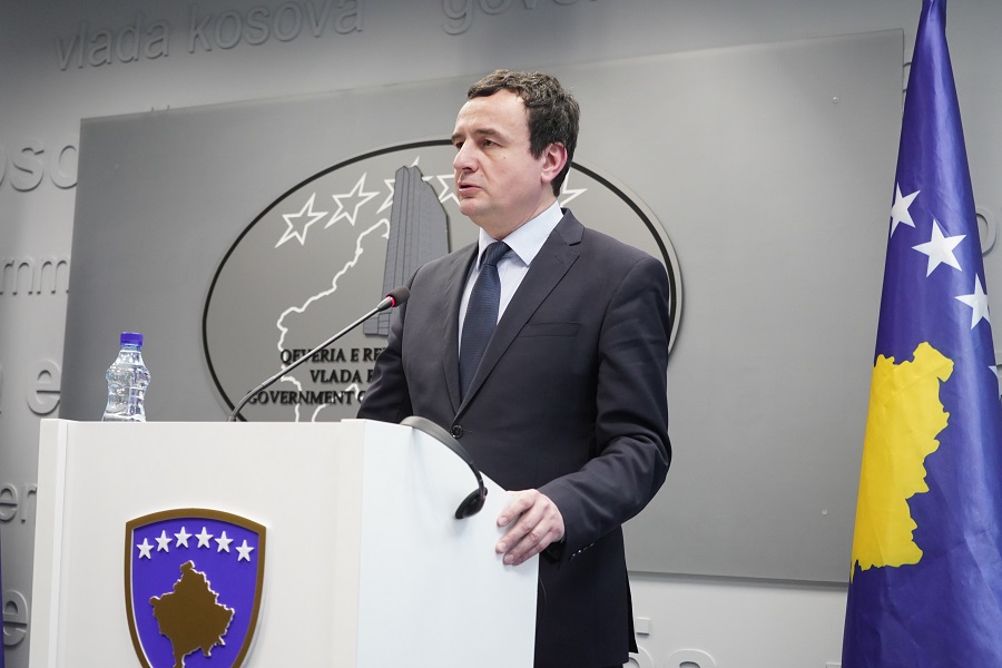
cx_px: 501
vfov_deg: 21.6
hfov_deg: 31.9
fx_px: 1753
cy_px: 334
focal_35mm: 63
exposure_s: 1/160
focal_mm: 63
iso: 4000
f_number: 5.6
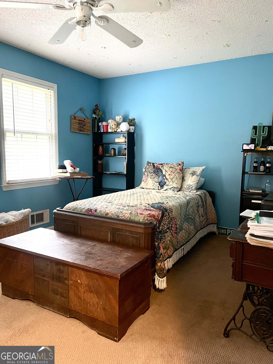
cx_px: 136
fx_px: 273
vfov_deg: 67.3
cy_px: 182
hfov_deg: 53.1
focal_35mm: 26
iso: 640
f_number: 1.6
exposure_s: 1/30
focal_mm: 4.2
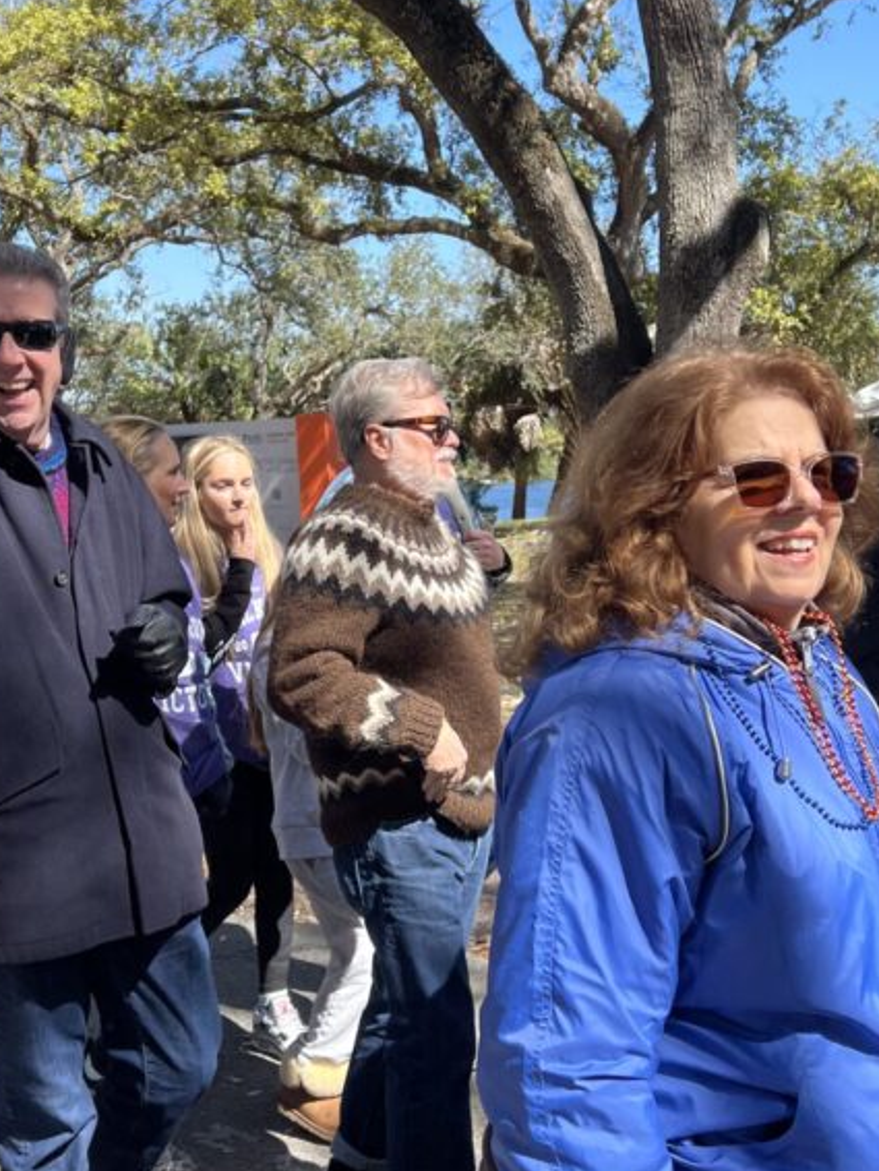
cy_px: 645
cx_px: 399
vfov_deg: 40.4
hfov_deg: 30.9
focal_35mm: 47
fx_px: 1590
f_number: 1.5
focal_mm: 5.7
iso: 50
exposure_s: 1/1124
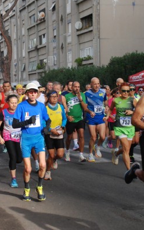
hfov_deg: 14.8
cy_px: 115
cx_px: 40
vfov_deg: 23.6
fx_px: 553
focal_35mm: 88
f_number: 5
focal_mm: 38
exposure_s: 1/1250
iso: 1000
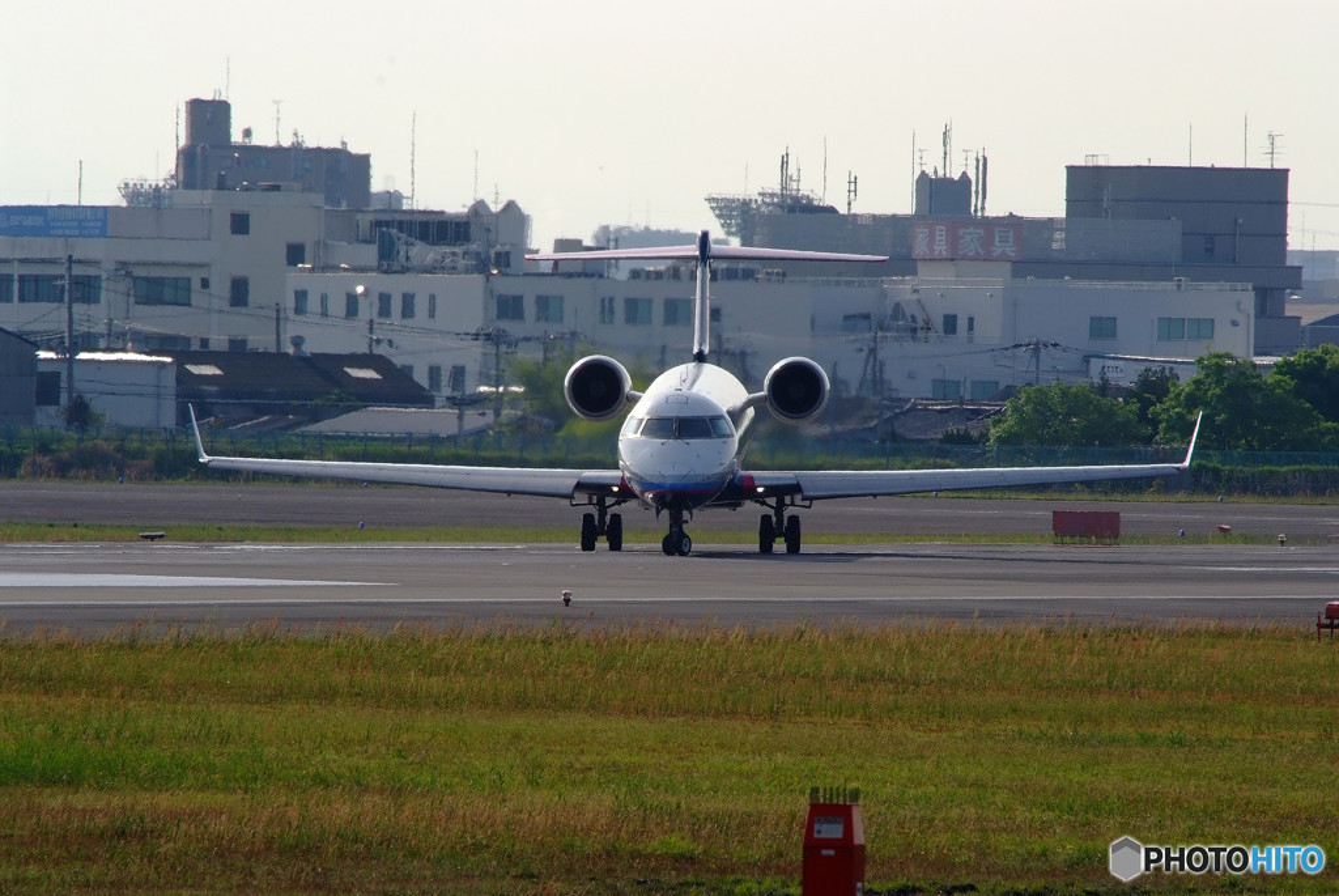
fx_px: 23455
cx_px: 670
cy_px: 448
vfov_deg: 2.2
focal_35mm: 630
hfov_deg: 3.3
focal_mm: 420
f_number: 16
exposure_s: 1/450
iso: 400
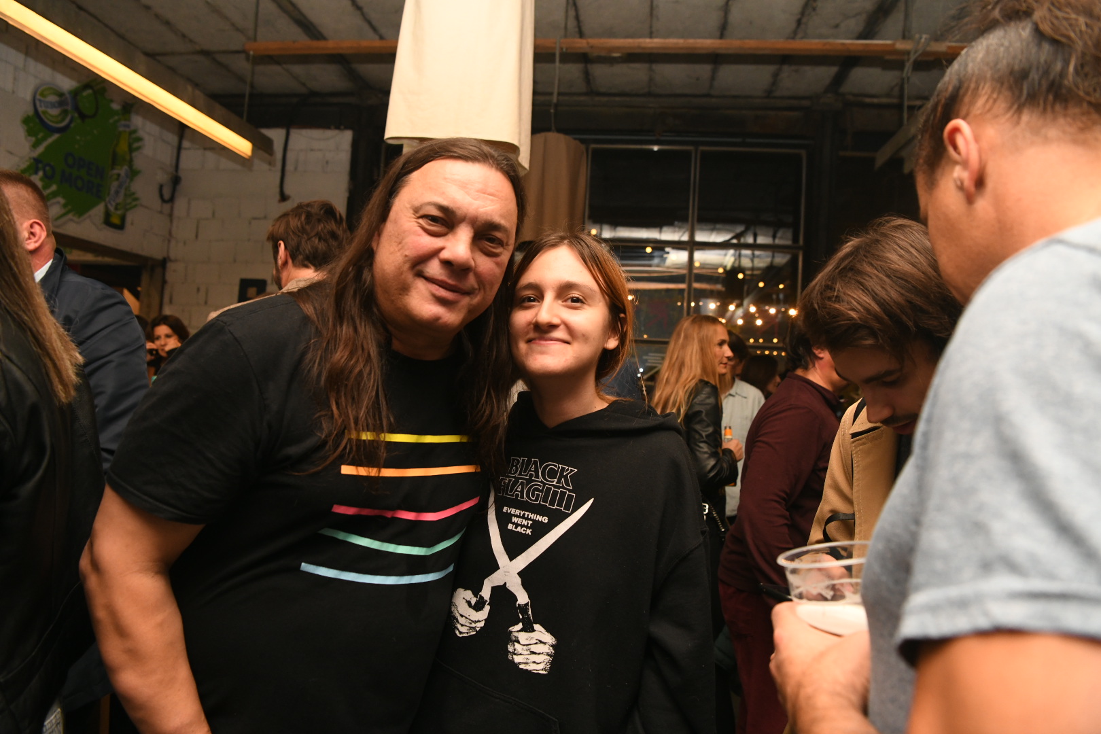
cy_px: 367
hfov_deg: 73.7
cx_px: 550
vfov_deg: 53.1
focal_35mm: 24
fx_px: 734
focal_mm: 24
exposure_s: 1/60
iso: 2000
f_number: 4.5
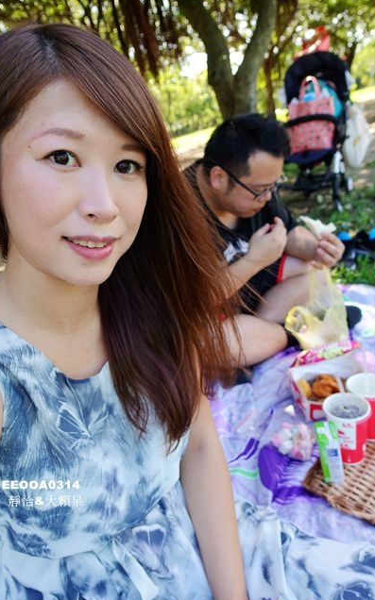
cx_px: 178
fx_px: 409
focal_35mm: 25
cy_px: 300
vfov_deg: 72.6
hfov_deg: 49.2
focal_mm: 8.8
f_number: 2.8
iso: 125
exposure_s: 1/200
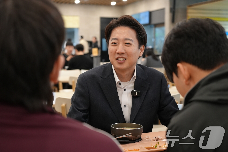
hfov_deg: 36.9
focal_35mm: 54
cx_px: 114
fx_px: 342
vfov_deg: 25.1
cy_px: 76
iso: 3200
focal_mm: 54
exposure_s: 1/160
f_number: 4
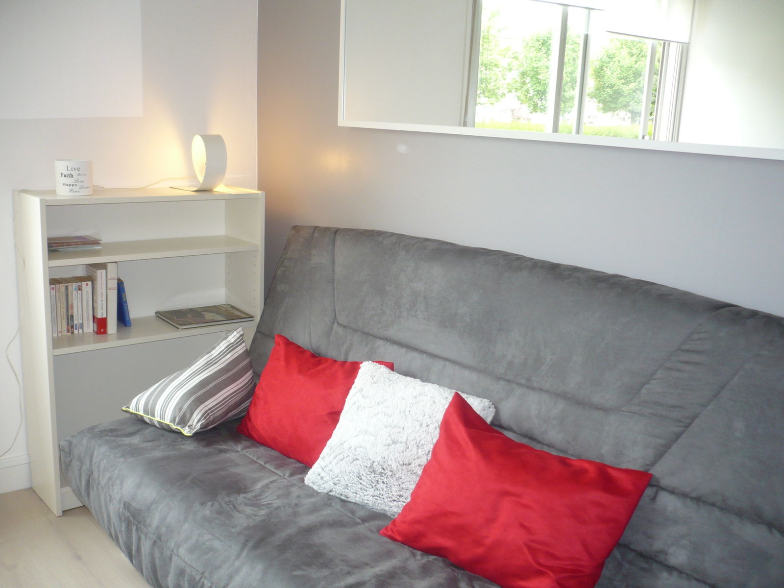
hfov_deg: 52.6
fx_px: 793
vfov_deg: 40.7
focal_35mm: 35
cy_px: 294
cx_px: 392
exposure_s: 1/30
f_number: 2.8
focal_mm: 5.8
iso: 125
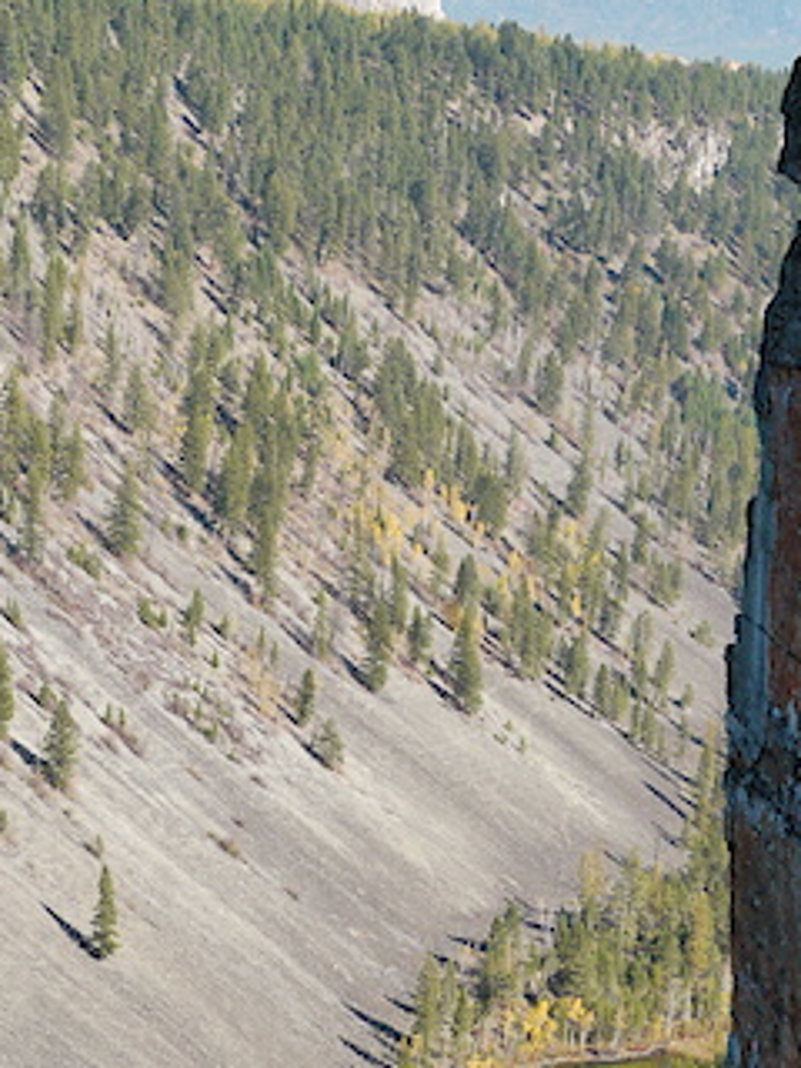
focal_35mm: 110
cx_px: 501
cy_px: 644
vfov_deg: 17.9
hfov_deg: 13.4
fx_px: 3394
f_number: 5
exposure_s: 1/320
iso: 125
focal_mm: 22
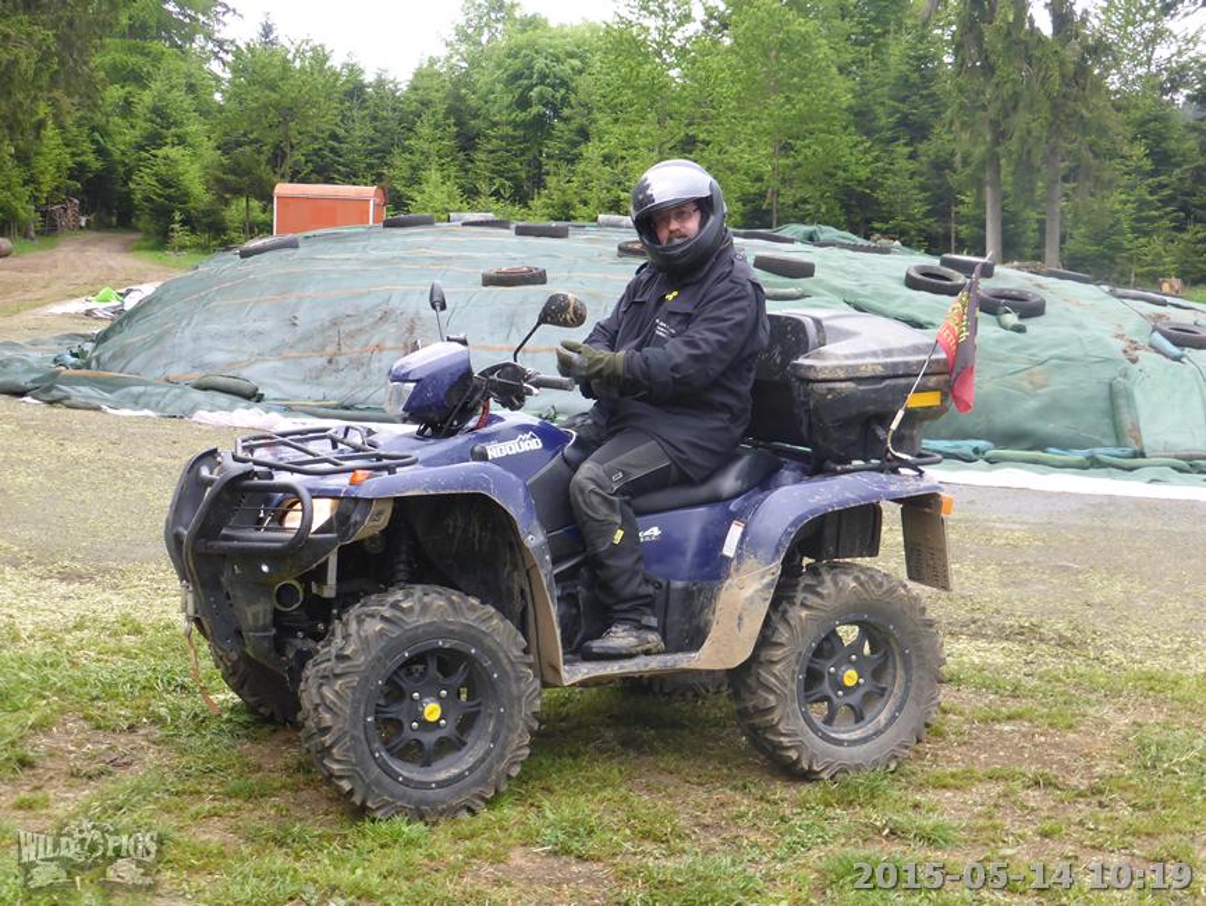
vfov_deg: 28.6
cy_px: 453
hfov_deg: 37.5
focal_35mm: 51
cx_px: 603
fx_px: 1777
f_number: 4.4
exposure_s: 1/60
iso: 250
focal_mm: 9
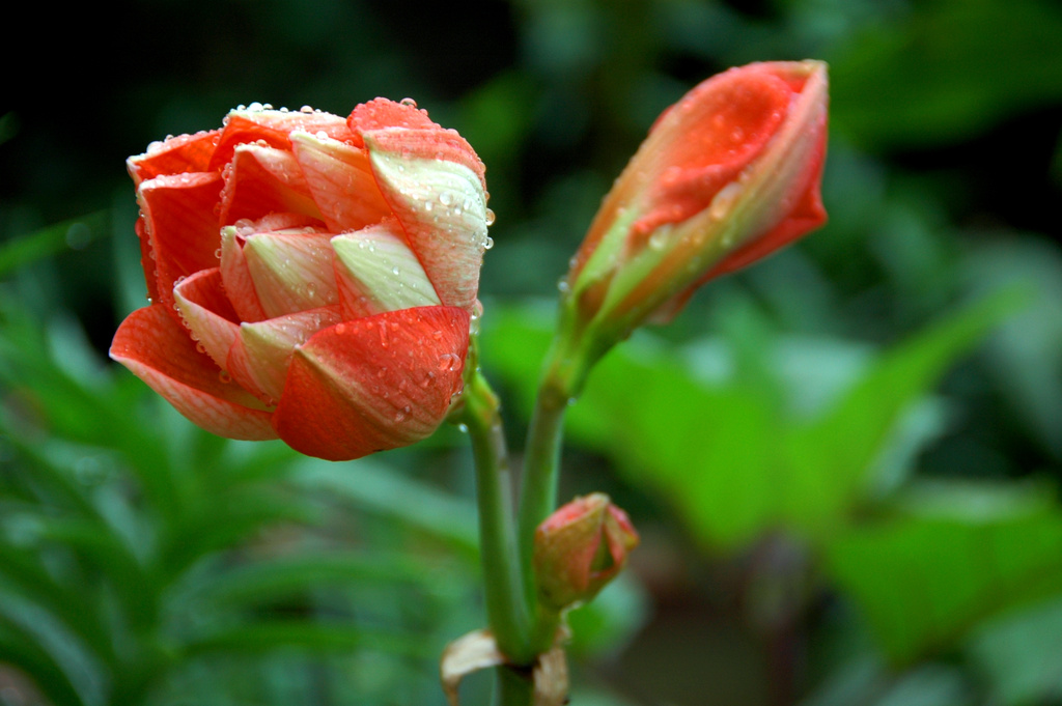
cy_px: 353
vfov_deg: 8.7
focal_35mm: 158
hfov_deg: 13.1
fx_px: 4642
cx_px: 531
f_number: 5.6
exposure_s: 1/30
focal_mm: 105
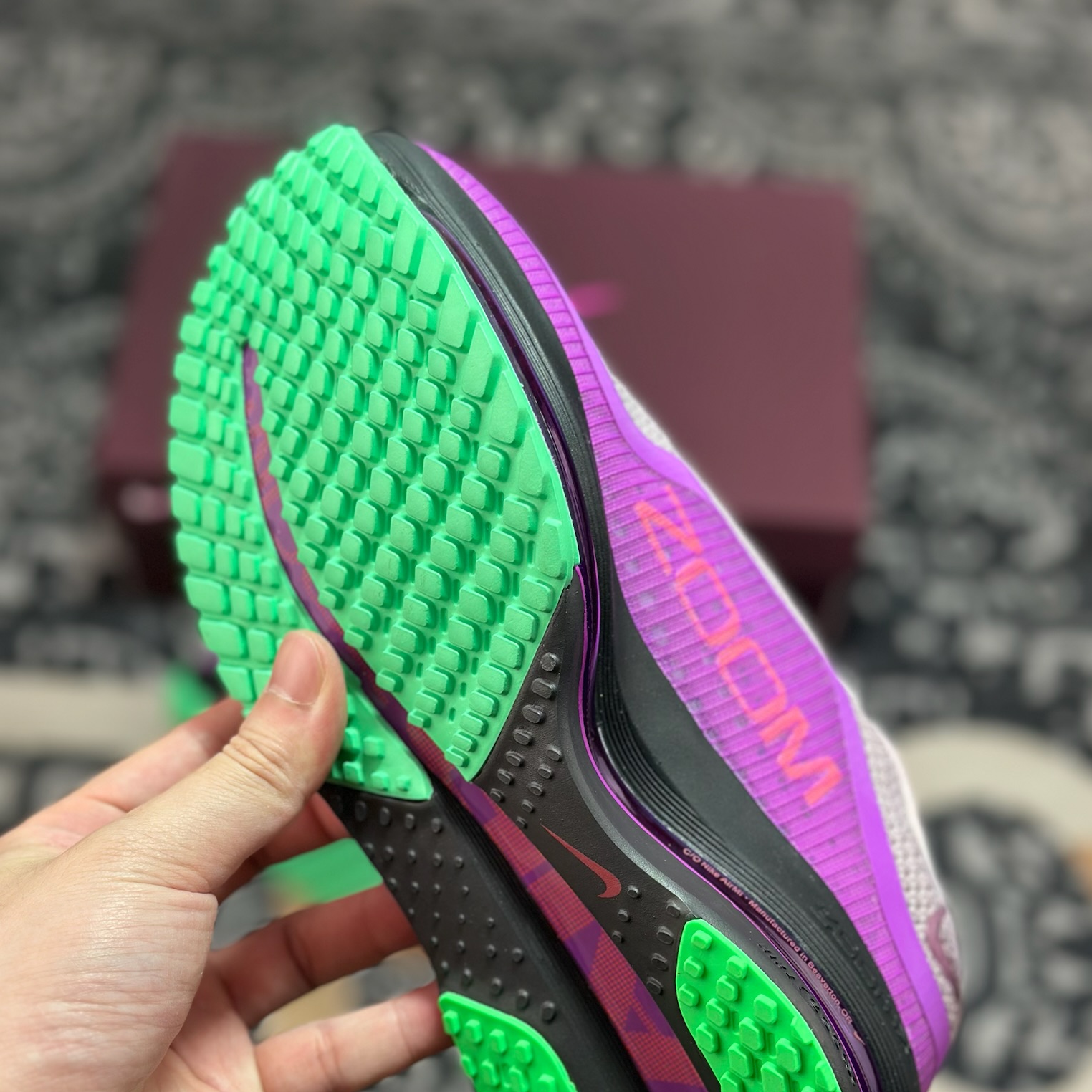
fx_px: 2034
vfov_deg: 29.9
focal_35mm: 57
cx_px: 550
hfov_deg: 30.0
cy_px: 711
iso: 80
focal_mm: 6.86
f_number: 1.78
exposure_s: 1/529
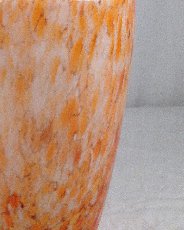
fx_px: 436
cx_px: 39
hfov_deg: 23.5
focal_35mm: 64
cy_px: 63
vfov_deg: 29.2
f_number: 2.4
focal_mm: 4.28
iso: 50
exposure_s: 1/33
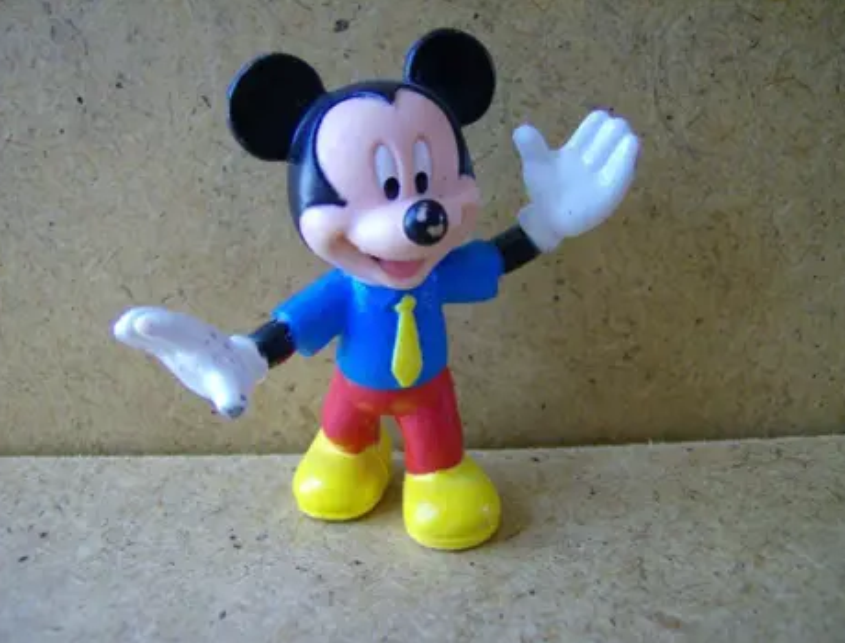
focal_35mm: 37
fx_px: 908
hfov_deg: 49.9
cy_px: 327
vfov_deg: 39.0
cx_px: 425
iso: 192
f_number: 2.8
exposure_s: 1/64
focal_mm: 6
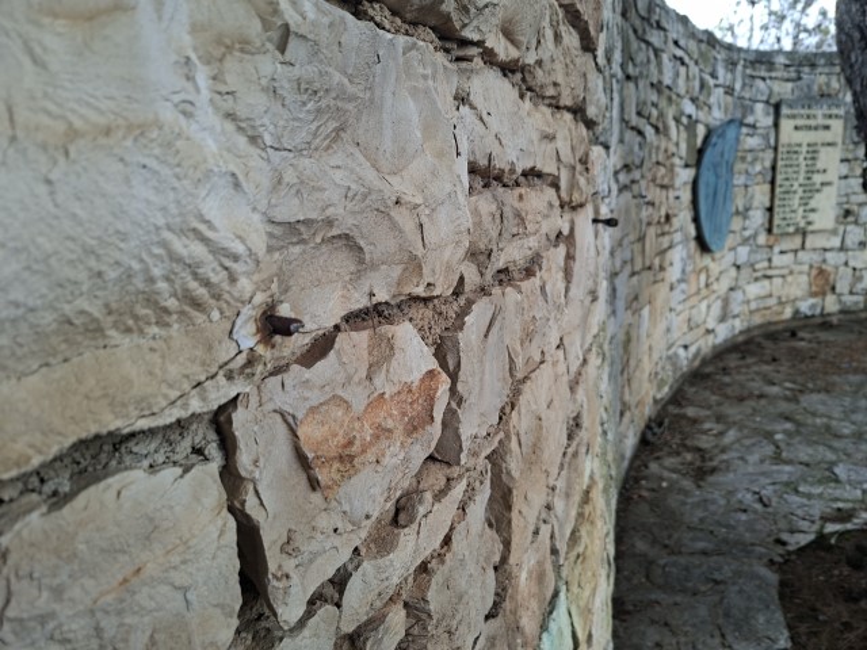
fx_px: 576
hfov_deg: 73.9
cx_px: 434
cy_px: 325
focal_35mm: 23
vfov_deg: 58.9
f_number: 1.8
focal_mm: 5.54
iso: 50
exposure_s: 1/157
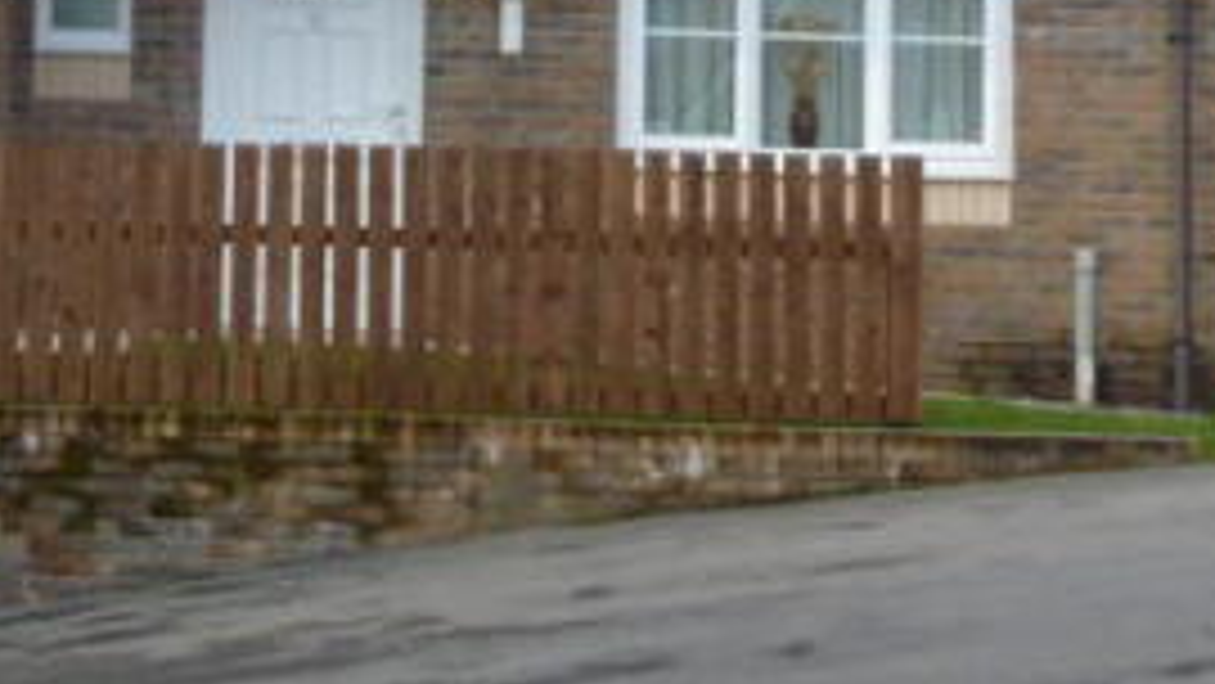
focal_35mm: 120
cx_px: 74
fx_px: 3867
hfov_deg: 17.5
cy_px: -272
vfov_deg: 9.9
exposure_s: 1/160
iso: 100
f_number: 4
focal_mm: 4.7
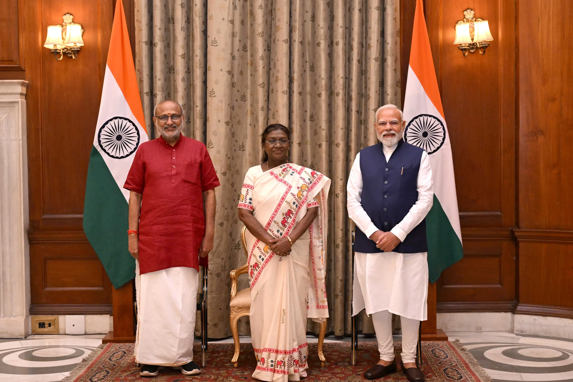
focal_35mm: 48
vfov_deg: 28.1
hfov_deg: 41.1
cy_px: 191
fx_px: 764
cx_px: 286
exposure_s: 1/200
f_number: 5.6
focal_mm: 48
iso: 4000
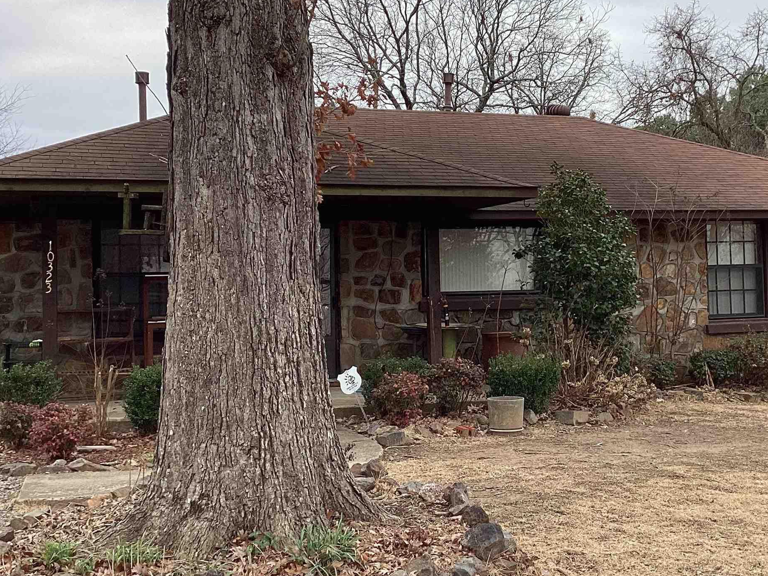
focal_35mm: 52
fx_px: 1154
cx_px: 502
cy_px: 251
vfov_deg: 28.0
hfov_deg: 36.5
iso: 25
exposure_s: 1/696
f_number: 2.4
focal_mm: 3.3
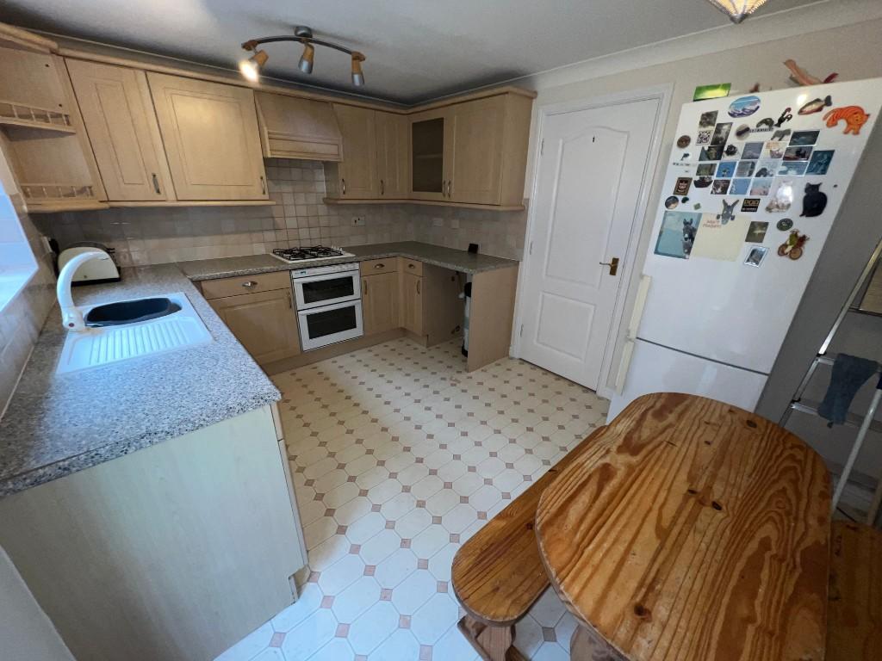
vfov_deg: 89.9
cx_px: 441
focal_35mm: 13
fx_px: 331
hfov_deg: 106.2
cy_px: 330
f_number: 1.8
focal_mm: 1.57
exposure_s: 1/50
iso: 100
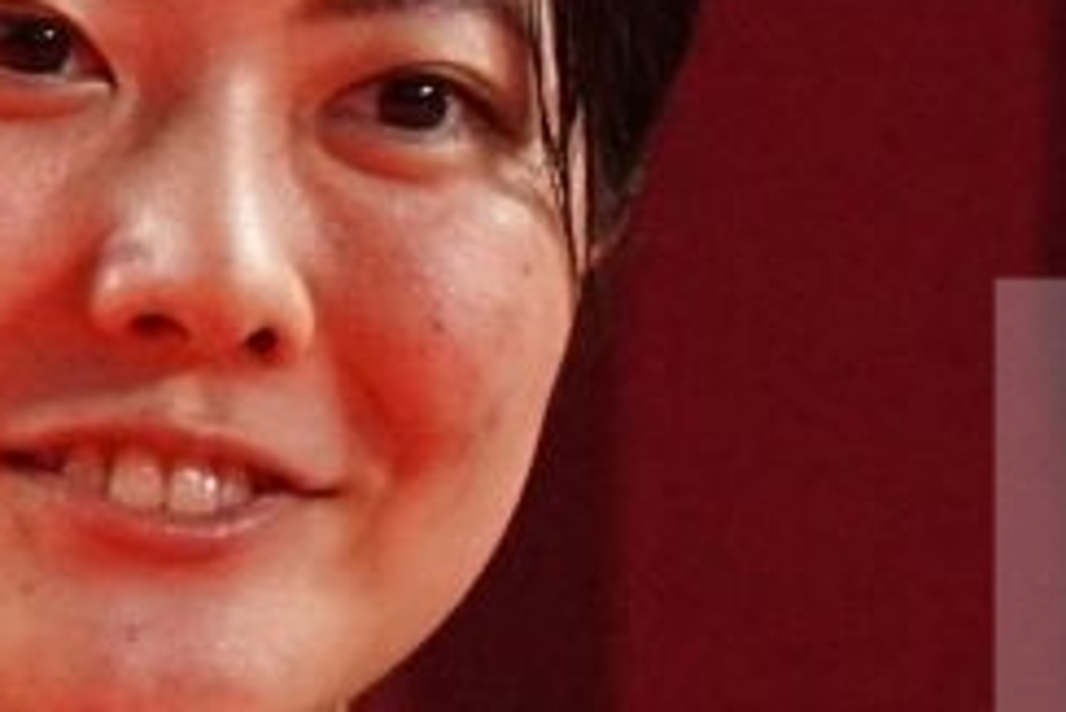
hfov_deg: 0.9
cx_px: 2883
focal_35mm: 2209
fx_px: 65447
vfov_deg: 0.6
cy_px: 677
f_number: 3.5
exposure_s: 1/320
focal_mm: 200
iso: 1600
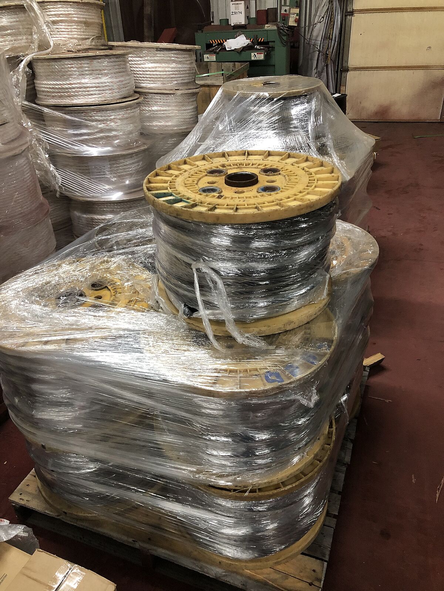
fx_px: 479
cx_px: 222
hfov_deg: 49.7
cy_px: 296
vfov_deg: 63.4
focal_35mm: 28
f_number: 1.8
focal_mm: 4
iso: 100
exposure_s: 1/14
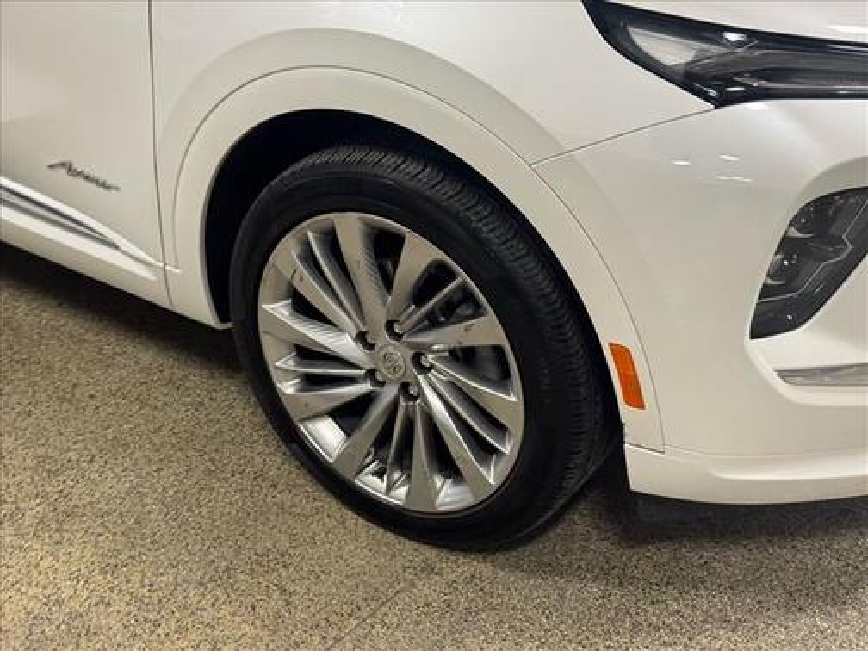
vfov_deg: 30.3
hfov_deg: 39.7
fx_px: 1204
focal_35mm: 48
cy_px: 326
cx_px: 434
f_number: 1.78
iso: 160
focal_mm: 6.76
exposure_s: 1/60
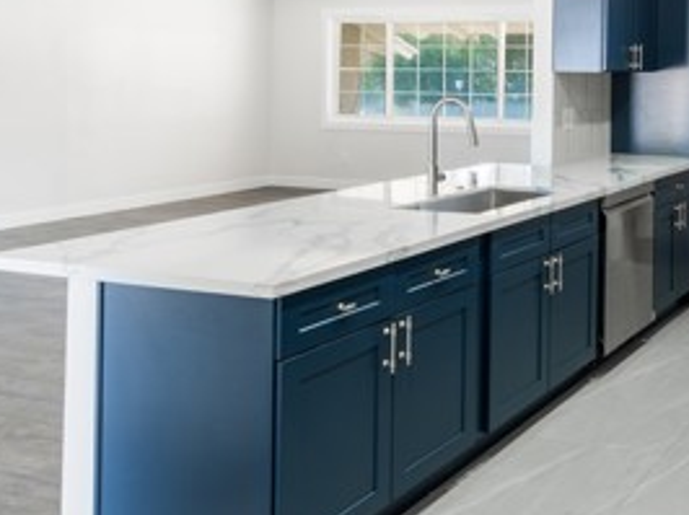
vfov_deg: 31.5
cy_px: 62
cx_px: 730
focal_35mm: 44
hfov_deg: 37.1
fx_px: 875
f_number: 9
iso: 800
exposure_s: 1/160
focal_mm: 19
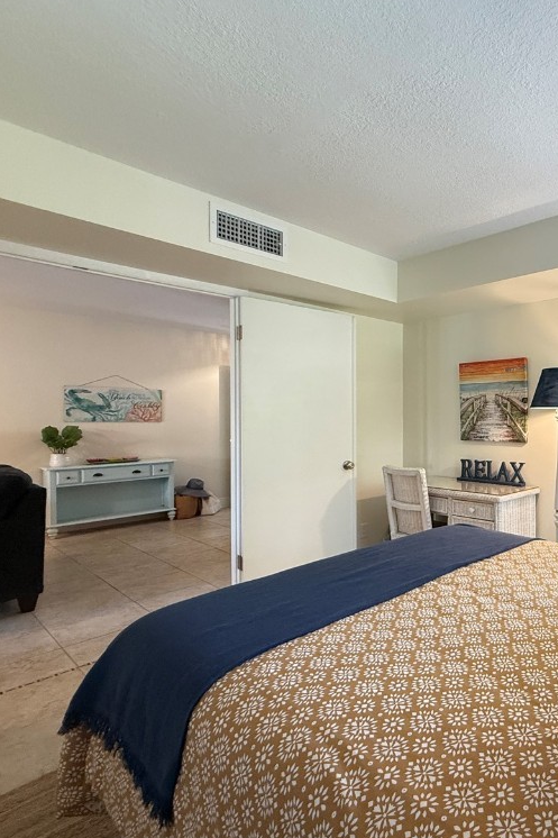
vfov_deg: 84.0
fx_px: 465
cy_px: 422
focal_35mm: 20
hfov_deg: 54.3
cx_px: 498
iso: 400
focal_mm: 2.22
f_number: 2.2
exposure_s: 1/60
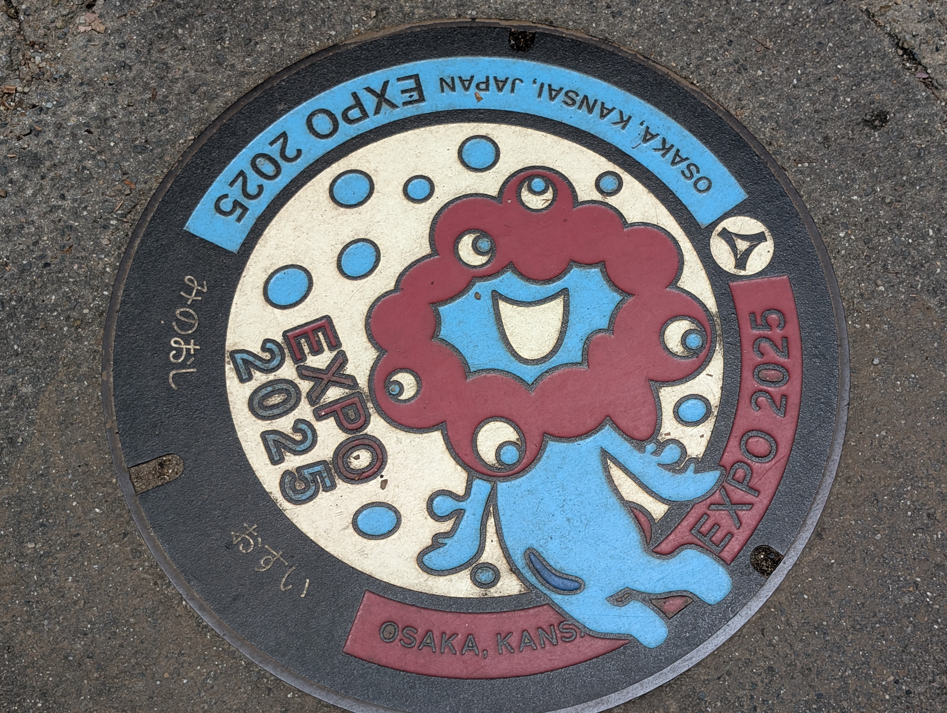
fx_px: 1342
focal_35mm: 49
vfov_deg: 29.7
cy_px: 356
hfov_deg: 38.9
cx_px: 474
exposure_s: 1/125
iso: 32
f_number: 1.68
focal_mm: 6.9
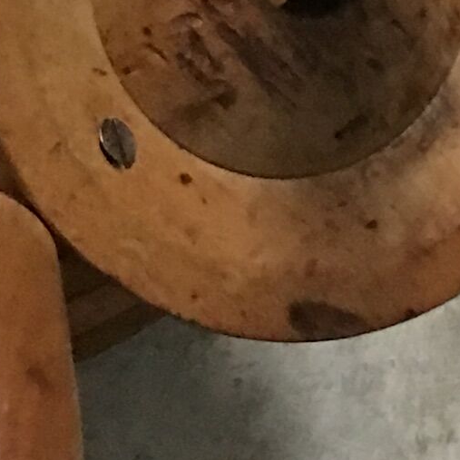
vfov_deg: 8.5
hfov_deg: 8.6
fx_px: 3067
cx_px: 400
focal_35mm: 204
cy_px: -7
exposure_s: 1/4
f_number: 2.2
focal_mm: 4.15
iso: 125
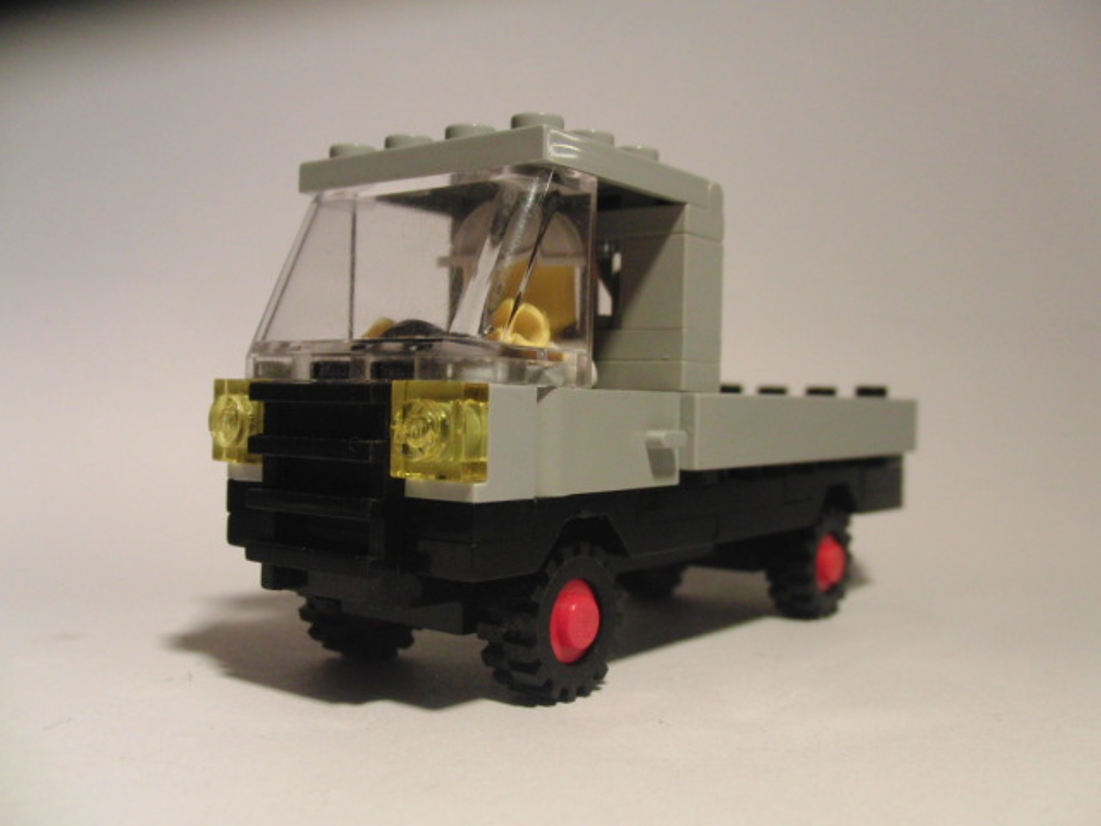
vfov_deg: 38.7
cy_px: 413
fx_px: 1177
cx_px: 550
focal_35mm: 37
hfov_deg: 50.1
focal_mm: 6.42
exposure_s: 1/60
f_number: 3.6
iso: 400
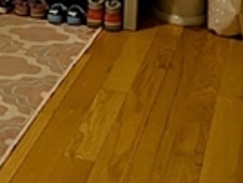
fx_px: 858
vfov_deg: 11.3
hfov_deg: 15.1
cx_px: -105
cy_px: -147
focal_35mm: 122
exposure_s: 1/25.9
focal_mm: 2.35
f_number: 2.2
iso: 140
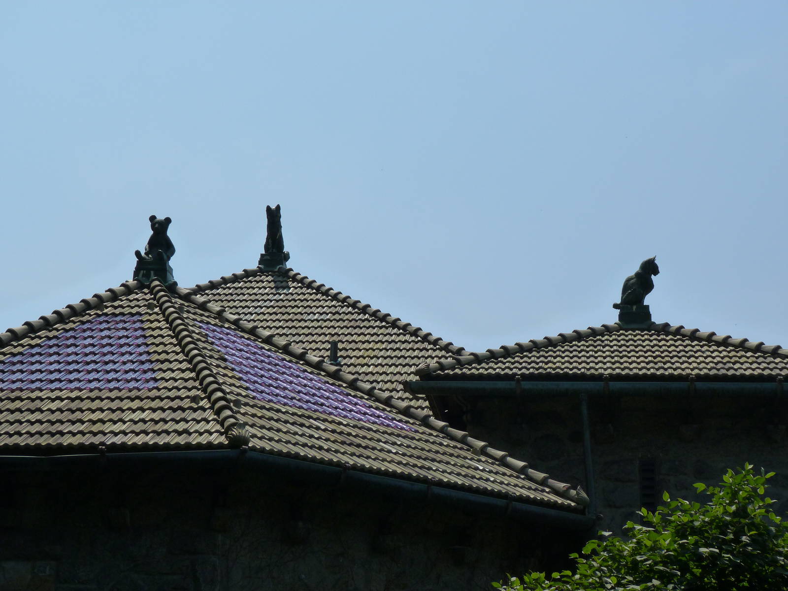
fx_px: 1821
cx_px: 394
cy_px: 296
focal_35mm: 80
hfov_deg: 24.4
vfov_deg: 18.4
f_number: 5.6
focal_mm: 14.5
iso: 125
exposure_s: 1/800
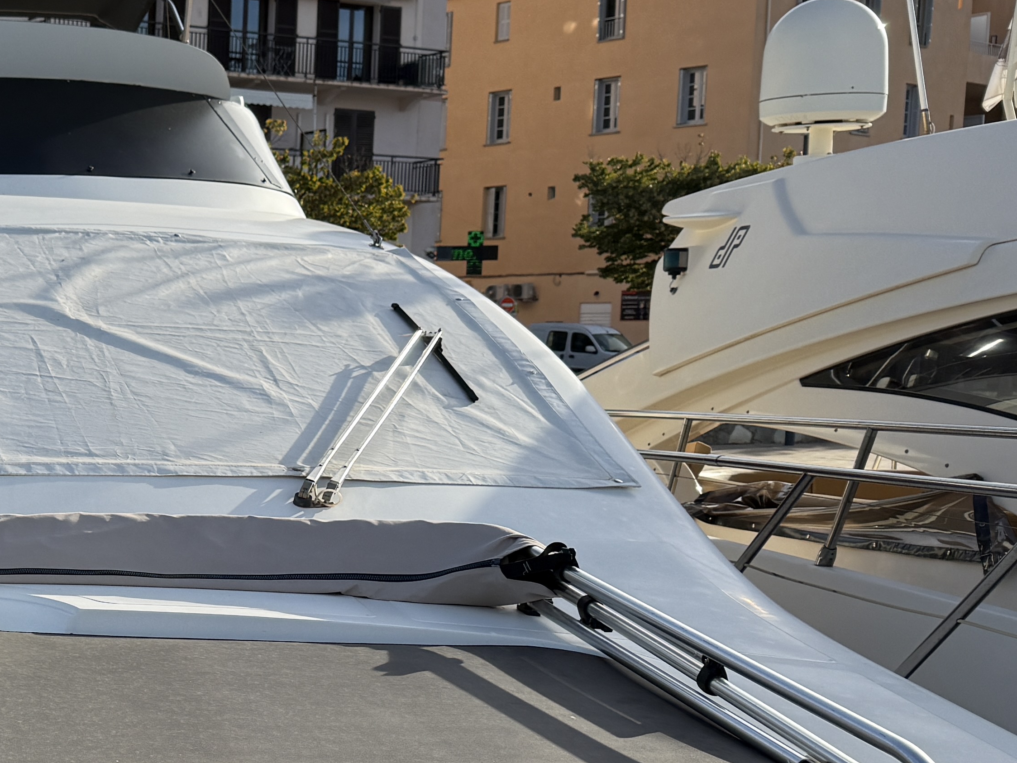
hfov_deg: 28.9
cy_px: 532
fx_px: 1792
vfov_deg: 23.9
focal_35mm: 61
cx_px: -86
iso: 100
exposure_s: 1/4673
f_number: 1.78
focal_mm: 6.76
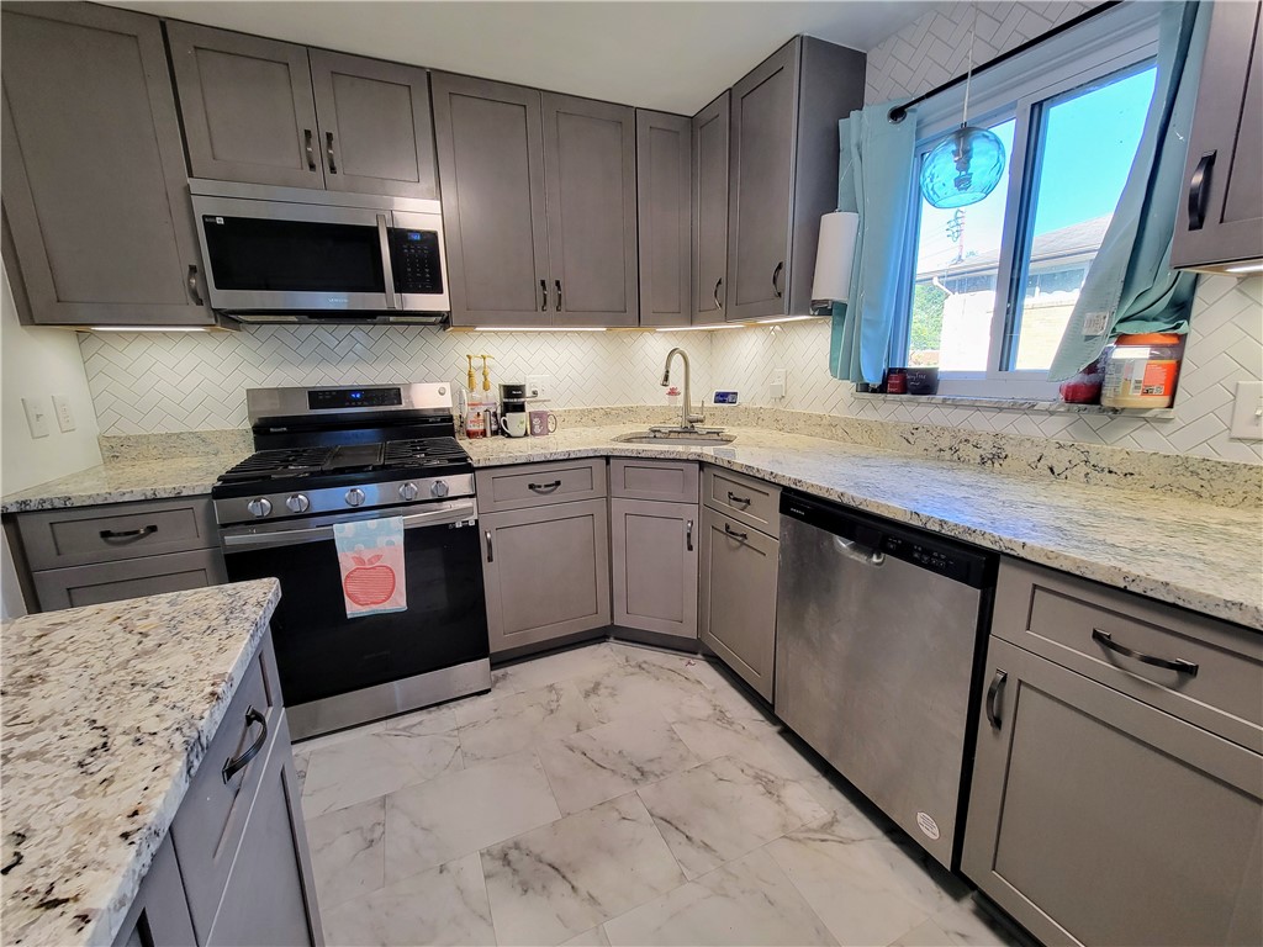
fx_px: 474
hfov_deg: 106.2
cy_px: 474
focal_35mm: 13
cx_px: 632
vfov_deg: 89.9
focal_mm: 2.2
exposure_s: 1/60
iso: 125
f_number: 2.2
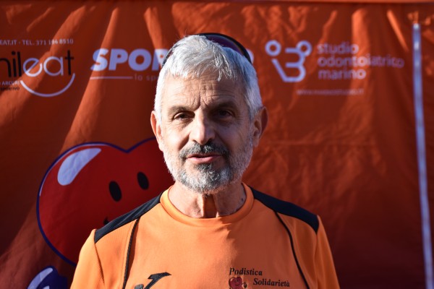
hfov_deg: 28.1
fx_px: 868
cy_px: 144
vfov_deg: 18.9
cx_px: 217
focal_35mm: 72
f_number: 5.6
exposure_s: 1/800
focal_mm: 48
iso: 320
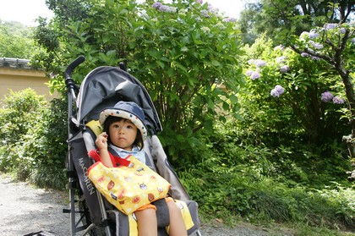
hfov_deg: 62.0
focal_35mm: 30
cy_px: 118
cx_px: 178
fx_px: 295
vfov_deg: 43.5
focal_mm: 20
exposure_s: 1/200
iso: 200
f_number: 5
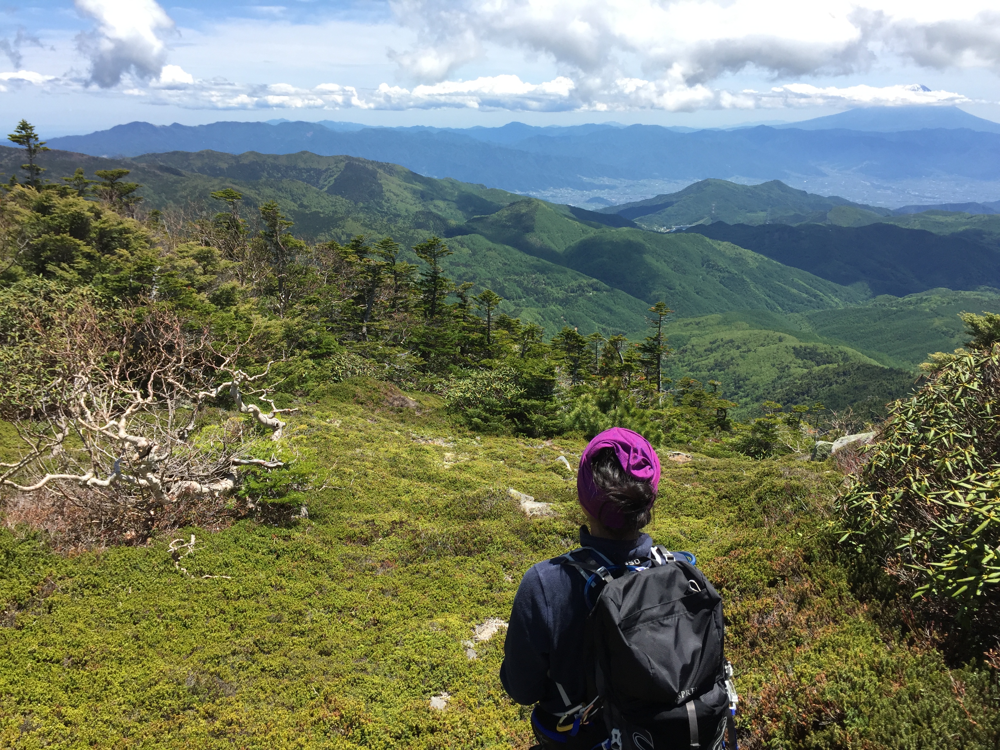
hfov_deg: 61.7
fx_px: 838
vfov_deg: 48.2
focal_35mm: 29
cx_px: 500
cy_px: 375
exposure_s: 1/1236
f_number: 2.2
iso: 32
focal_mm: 4.15
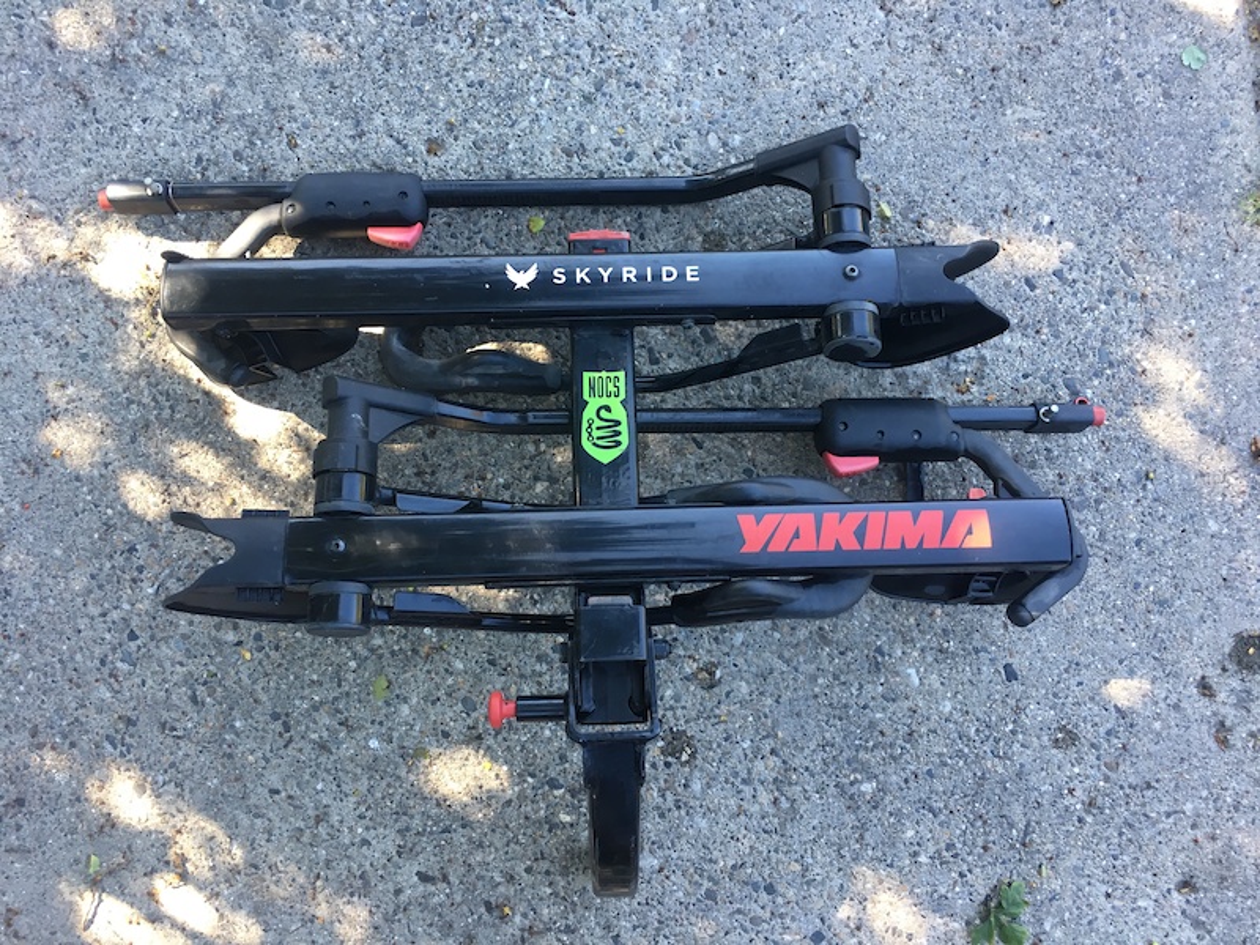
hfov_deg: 61.7
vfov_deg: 48.2
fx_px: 1056
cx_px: 630
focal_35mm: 29
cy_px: 472
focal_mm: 4.15
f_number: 2.2
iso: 25
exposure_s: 1/40
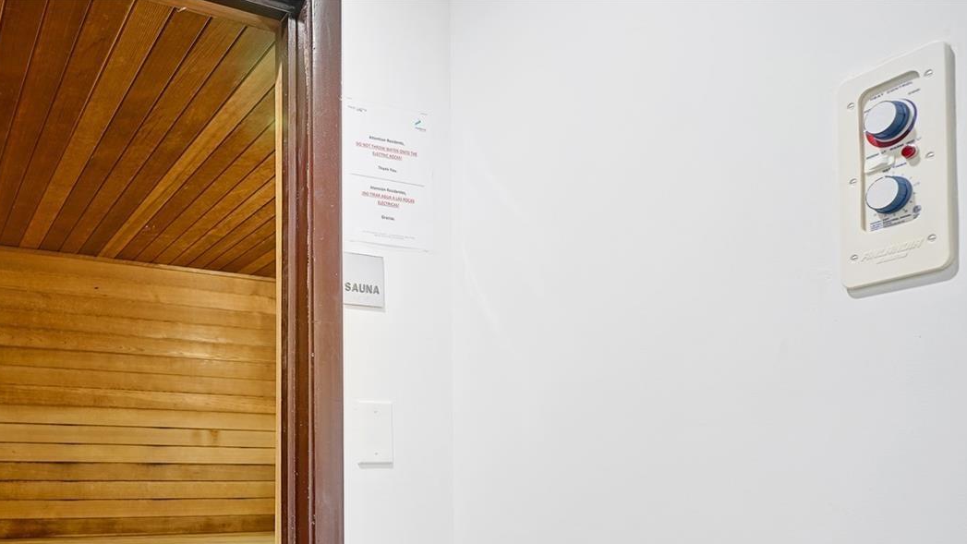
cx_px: 285
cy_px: 490
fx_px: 821
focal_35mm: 32
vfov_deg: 34.6
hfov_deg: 58.9
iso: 250
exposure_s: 1/10
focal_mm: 20
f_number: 4
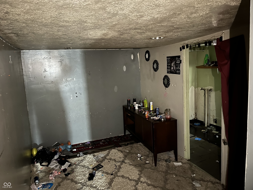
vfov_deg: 53.1
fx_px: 190
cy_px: 95
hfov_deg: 67.3
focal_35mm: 26
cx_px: 126
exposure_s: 1/5
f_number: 1.6
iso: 800
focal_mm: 5.1
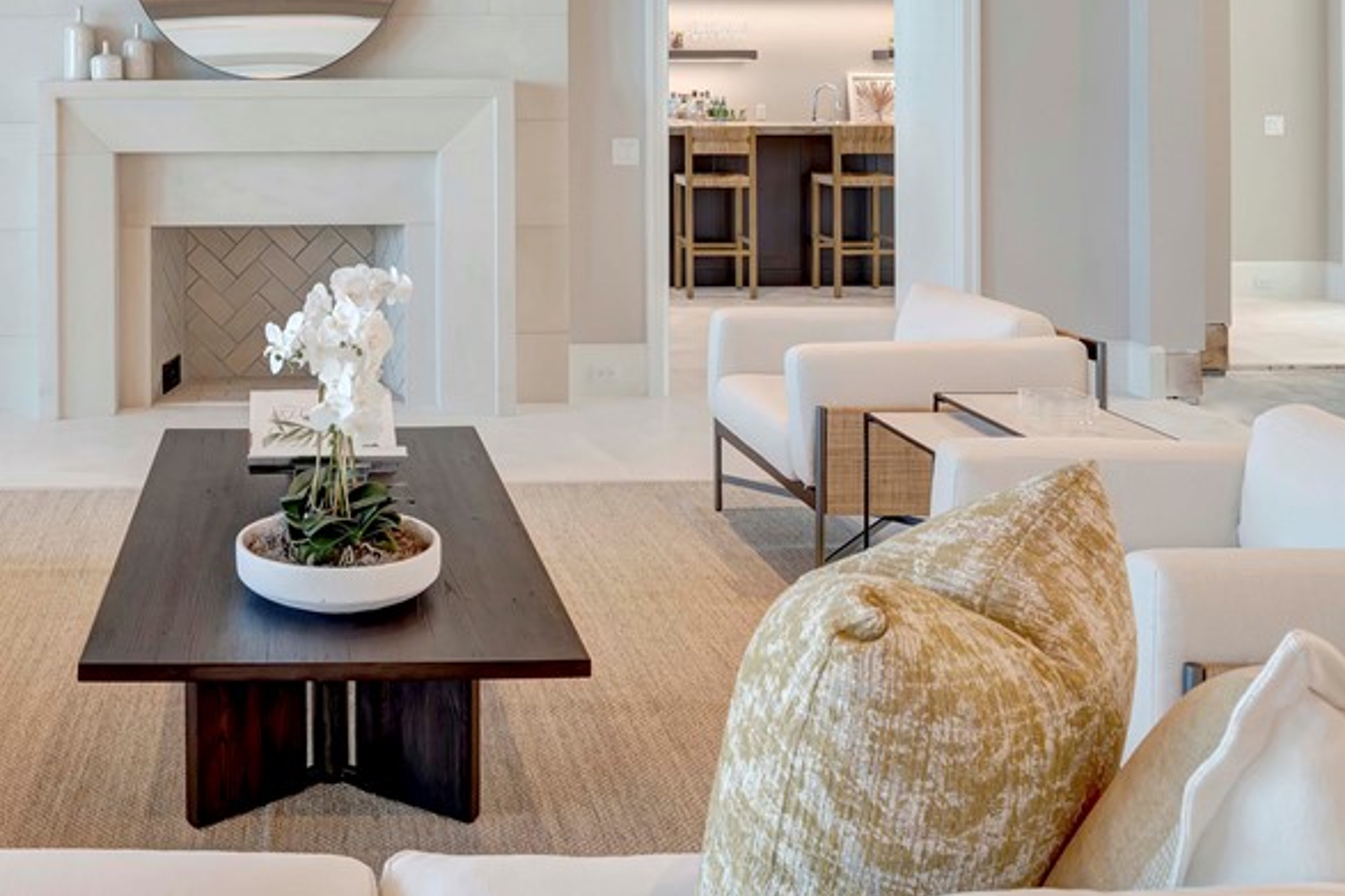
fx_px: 1403
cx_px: 323
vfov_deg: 33.5
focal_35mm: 38
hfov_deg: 49.0
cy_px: 88
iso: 200
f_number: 11
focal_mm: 20.3
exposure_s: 1.3
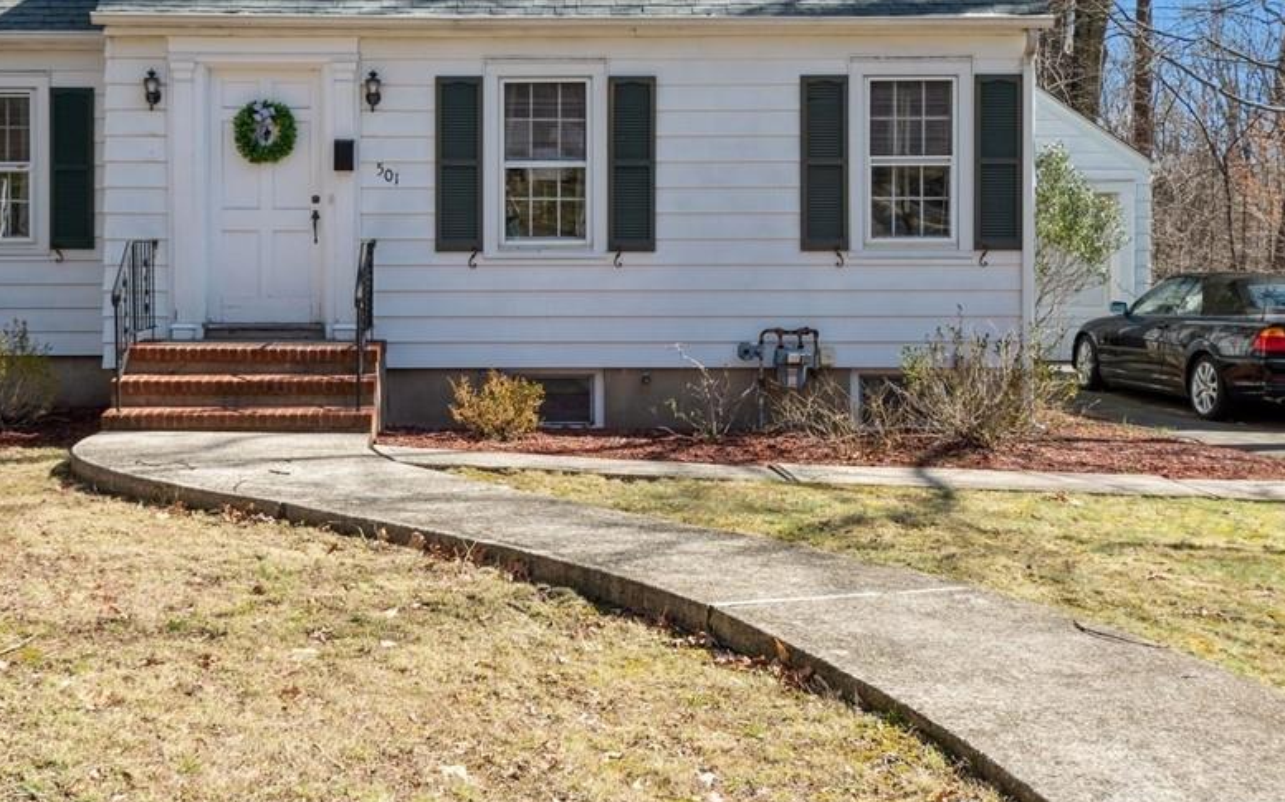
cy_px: 226
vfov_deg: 27.1
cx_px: 465
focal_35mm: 47
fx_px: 1645
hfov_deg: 42.3
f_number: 8
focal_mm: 22
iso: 100
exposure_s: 1/100
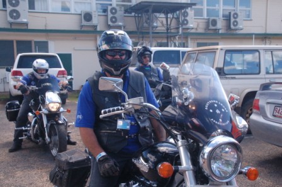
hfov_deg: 49.6
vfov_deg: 34.1
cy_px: 94
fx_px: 305
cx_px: 141
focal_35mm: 39
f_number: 8
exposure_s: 1/250
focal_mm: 26
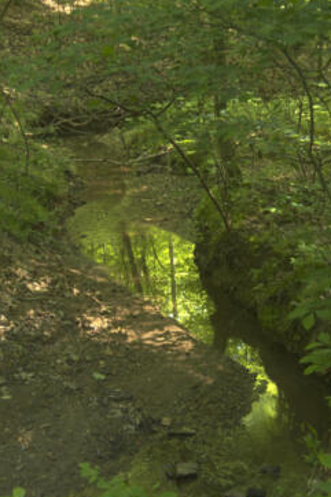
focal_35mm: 53
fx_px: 732
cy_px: 254
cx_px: 159
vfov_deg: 37.5
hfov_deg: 25.5
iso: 800
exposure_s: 1/10
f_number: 5.6
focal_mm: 32
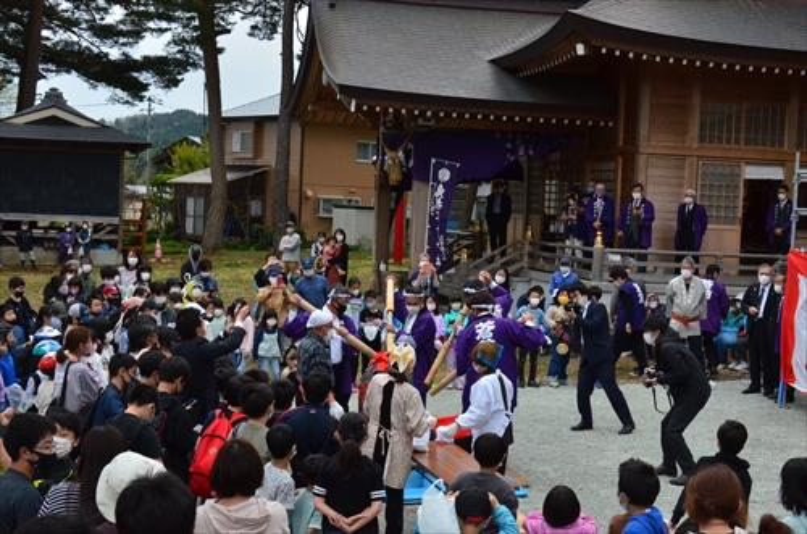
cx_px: 404
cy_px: 267
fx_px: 1342
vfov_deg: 22.5
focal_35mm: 60
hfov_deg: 33.5
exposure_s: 1/800
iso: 2000
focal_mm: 40
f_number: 14
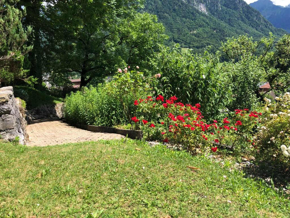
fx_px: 235
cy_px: 109
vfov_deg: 49.7
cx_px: 145
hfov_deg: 63.4
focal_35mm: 28
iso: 20
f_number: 1.8
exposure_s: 1/1000
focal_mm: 4
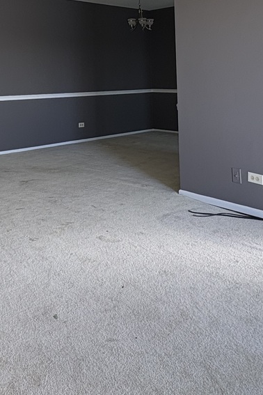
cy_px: 47
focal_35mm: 37
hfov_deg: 35.0
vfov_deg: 47.2
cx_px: 61
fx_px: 405
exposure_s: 1/99
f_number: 2.2
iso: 80
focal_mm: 2.22
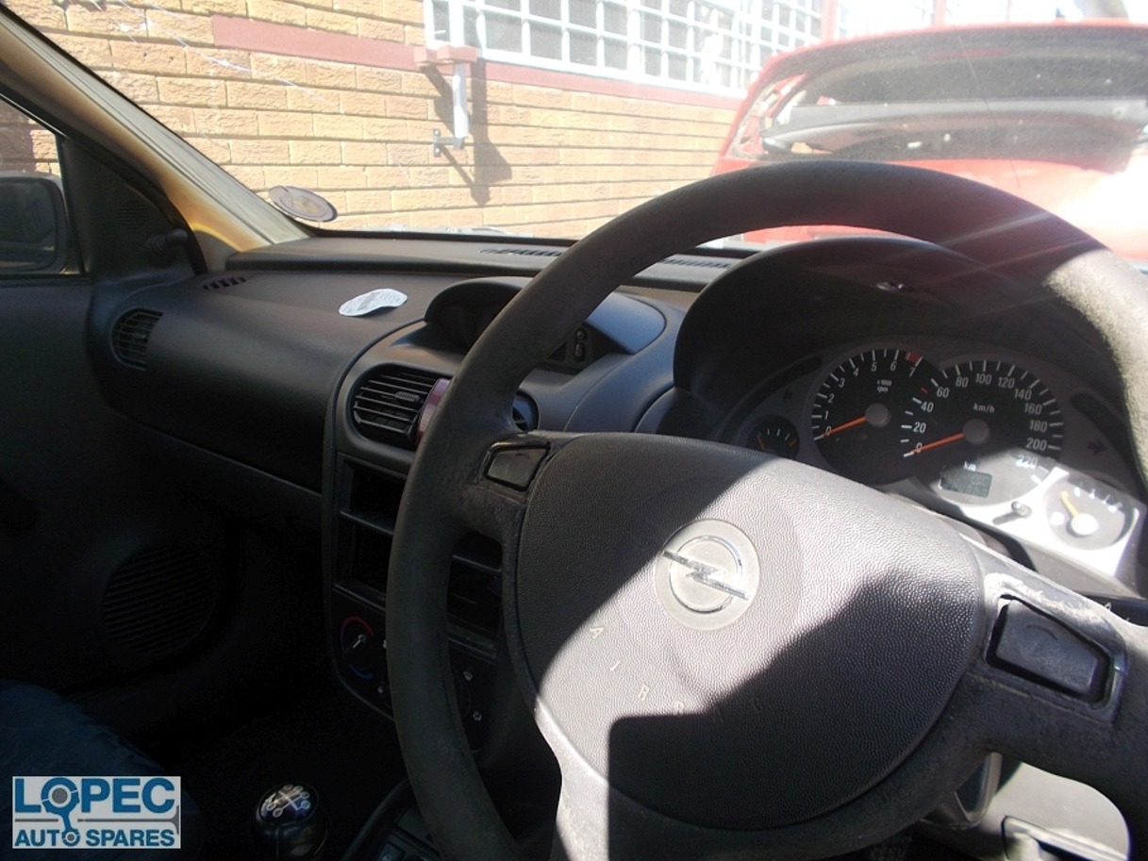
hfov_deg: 67.3
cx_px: 574
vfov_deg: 53.1
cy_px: 430
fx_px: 862
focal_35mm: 26
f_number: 3.2
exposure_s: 1/125
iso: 80
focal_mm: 4.6
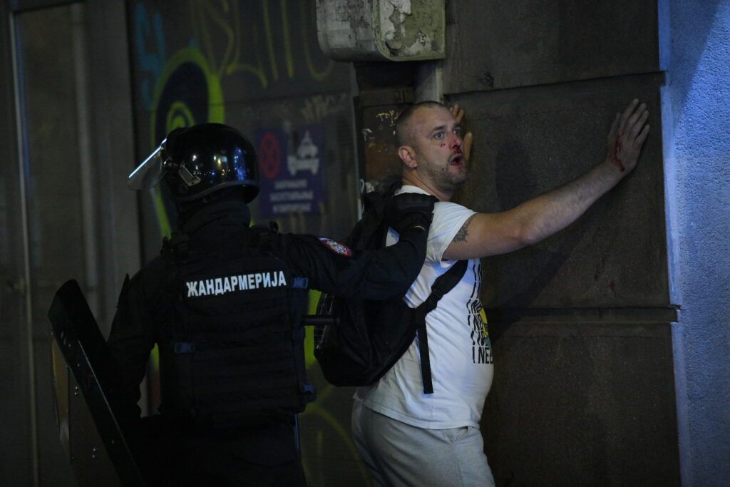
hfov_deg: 11.7
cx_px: 365
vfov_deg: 7.8
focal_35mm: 175
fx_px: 3549
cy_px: 244
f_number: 3.2
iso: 10000
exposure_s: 1/160
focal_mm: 175
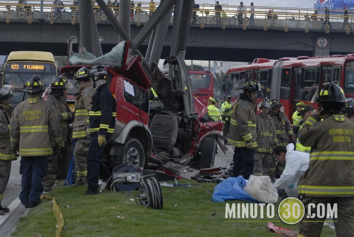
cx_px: 177
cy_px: 118
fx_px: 1109
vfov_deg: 12.2
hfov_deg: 18.1
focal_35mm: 112
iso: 800
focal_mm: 75
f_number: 5
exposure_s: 1/160
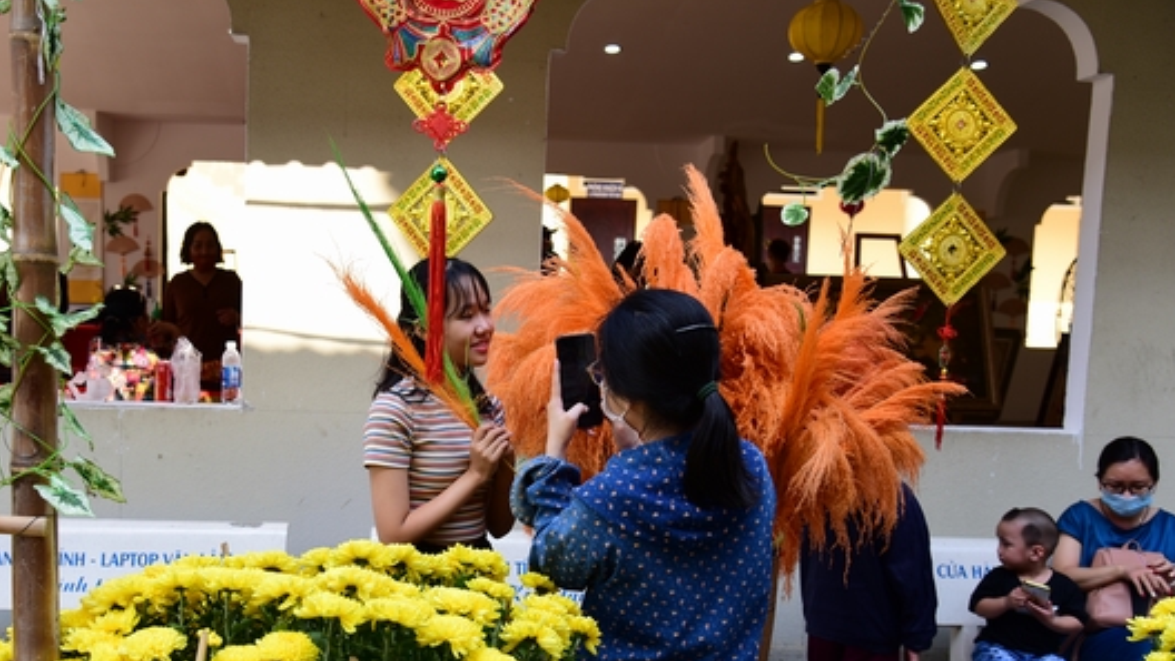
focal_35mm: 40
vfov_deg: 29.6
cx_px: 463
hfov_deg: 50.1
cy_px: 407
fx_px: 1246
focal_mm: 31
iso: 125
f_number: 4.5
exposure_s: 1/160
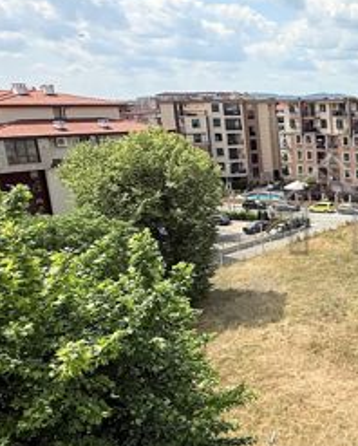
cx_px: 453
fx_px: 516
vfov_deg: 46.8
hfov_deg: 30.9
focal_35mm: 39
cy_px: 220
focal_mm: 2.22
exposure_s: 1/2024
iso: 50
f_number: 2.2
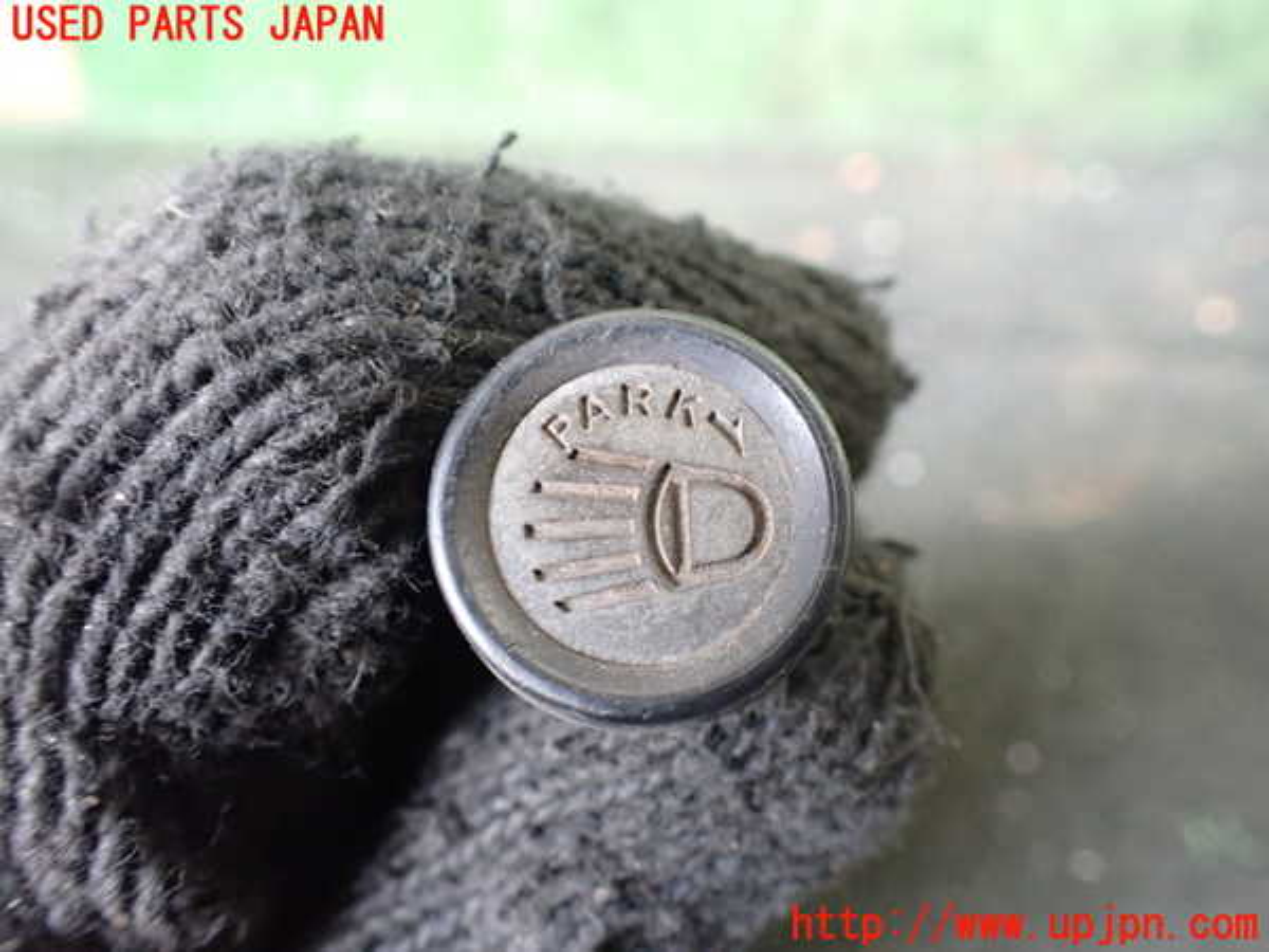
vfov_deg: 46.8
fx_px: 1100
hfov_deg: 60.0
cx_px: 634
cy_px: 476
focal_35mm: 30
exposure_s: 1/40
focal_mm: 5.4
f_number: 2.3
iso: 800
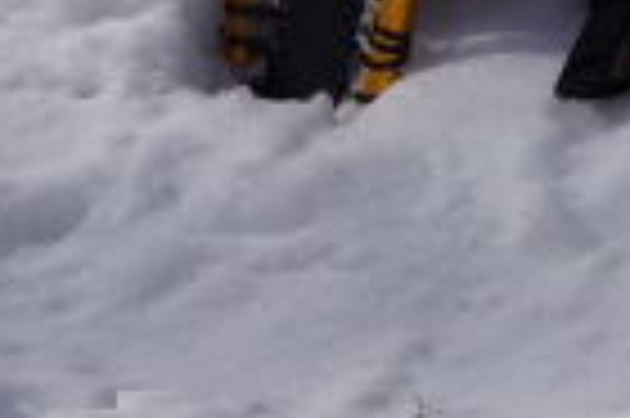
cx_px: 1071
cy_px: -773
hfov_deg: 5.4
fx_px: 6547
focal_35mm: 375
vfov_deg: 3.6
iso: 100
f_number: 10
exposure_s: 1/100
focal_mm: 35
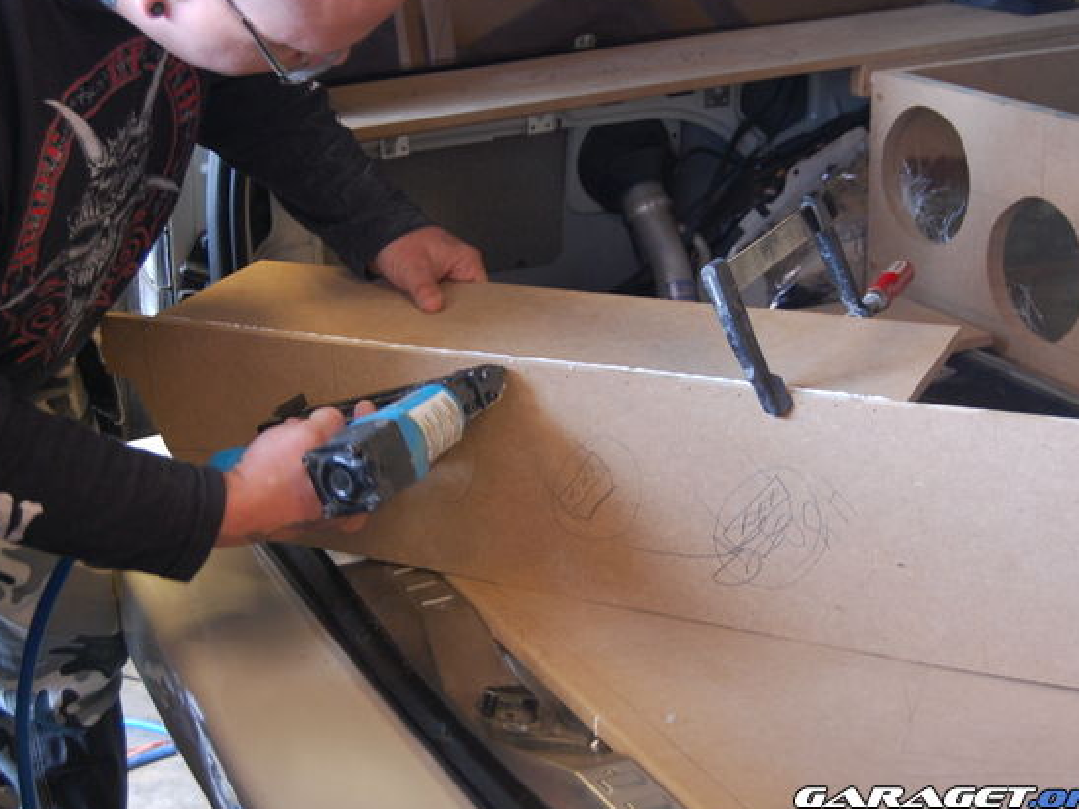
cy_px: 402
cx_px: 503
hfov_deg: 32.9
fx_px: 1825
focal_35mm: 59
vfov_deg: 25.0
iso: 800
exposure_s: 1/10
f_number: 4.8
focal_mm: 35
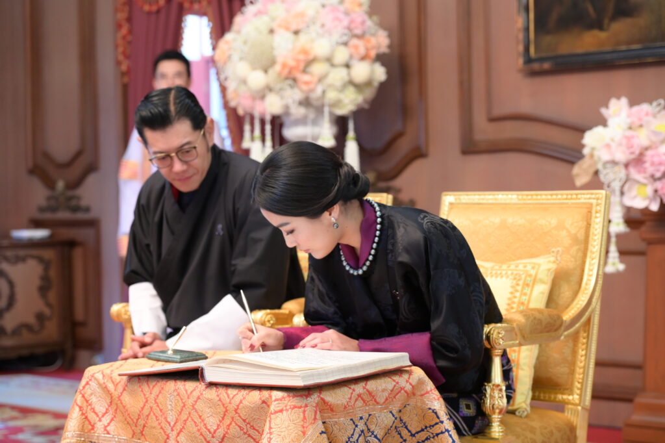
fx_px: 1274
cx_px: 332
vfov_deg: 19.7
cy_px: 222
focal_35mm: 69
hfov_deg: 29.3
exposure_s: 1/40
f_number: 4
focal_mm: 69
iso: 3200
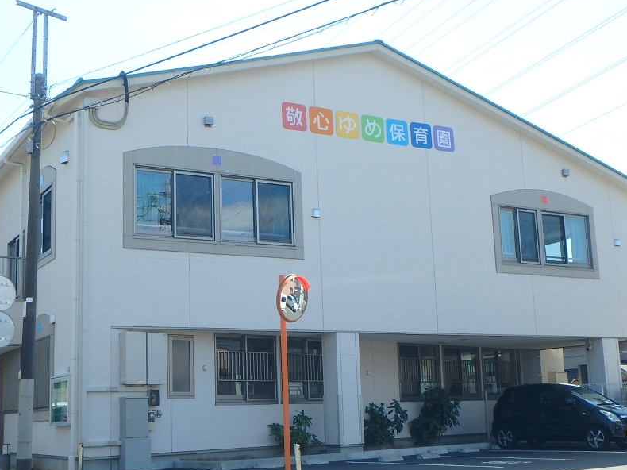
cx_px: 295
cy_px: 275
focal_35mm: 47
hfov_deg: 40.4
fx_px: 851
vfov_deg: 30.8
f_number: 5.1
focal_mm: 6.9
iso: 125
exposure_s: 1/320
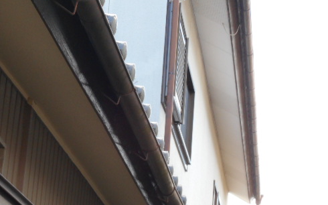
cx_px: 118
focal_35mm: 119
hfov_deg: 17.5
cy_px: 129
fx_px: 1064
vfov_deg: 11.0
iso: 280
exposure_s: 1/125
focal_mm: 15.4
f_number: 6.3
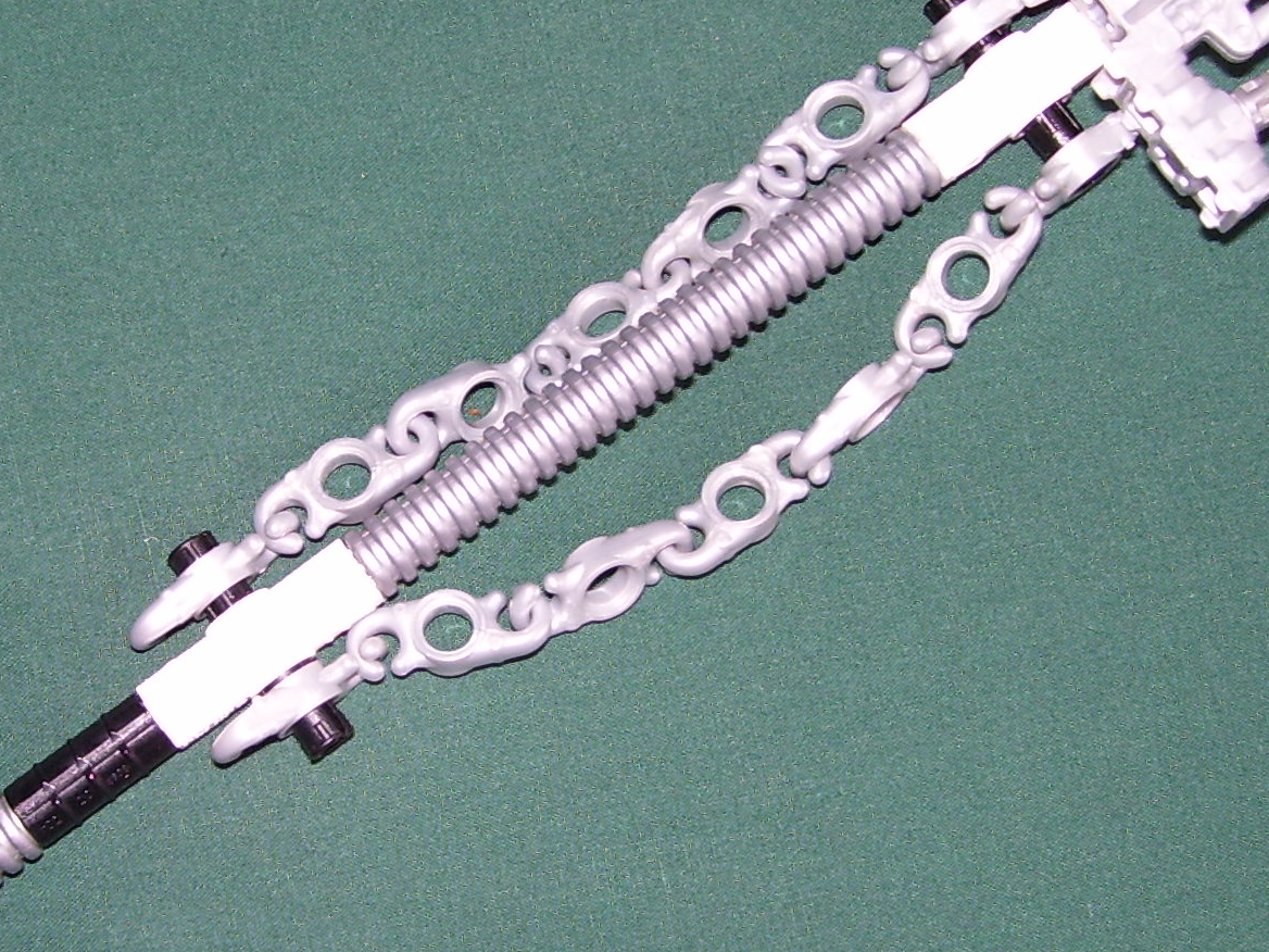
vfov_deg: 20.7
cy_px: 535
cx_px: 422
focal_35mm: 71
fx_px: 2603
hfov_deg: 27.2
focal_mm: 6
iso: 80
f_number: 2.7
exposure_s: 1/60
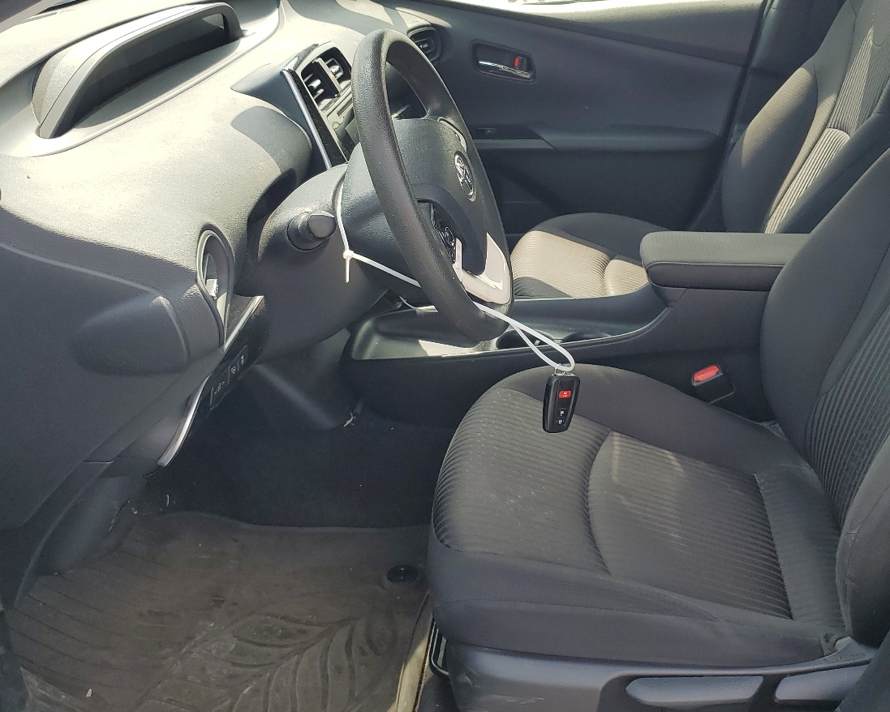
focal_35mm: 37
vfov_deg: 39.9
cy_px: 264
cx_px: 510
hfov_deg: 48.9
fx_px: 975
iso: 50
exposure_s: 1/714
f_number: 1.5
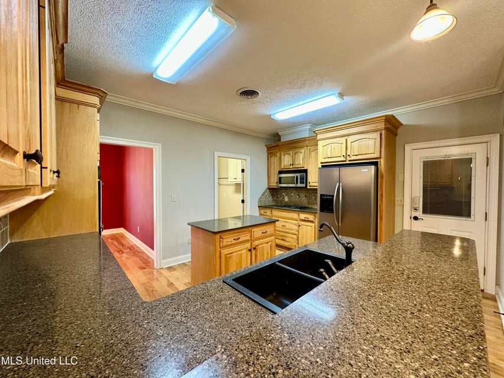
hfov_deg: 102.1
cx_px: 252
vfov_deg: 85.7
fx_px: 204
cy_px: 189
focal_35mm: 14
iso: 250
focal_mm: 2.22
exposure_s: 1/60
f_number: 2.2
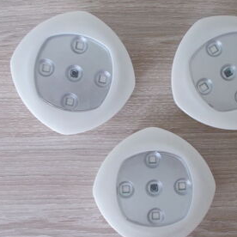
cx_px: 146
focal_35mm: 40
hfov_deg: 41.6
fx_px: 310
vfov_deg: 41.8
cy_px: 130
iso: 200
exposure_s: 1/20
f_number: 3.2
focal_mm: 4.6
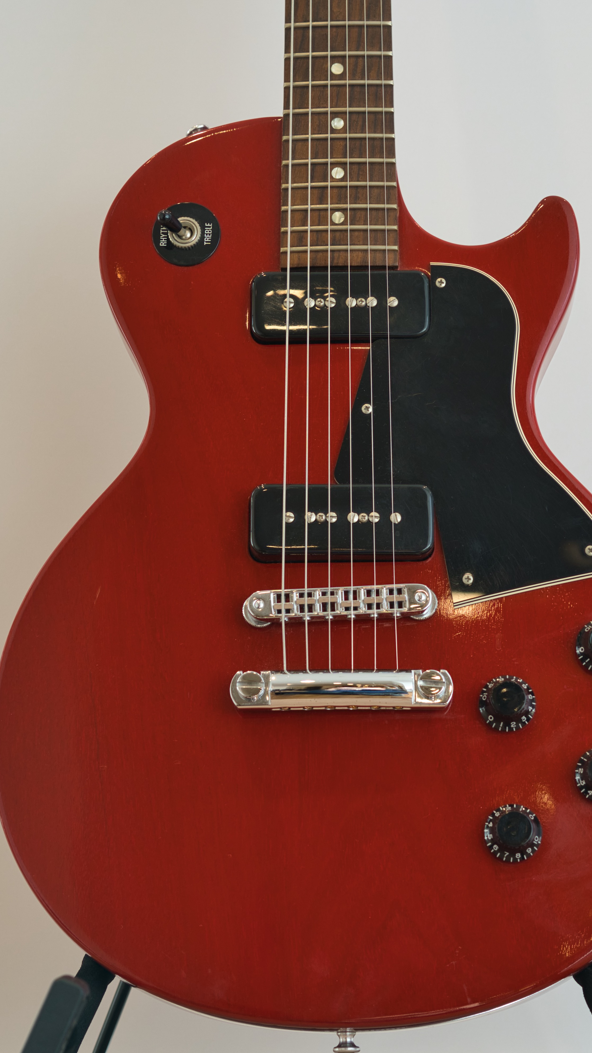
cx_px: 320
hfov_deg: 13.9
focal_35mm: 87
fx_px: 2428
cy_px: 529
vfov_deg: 24.5
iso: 400
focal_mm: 55
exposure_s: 1/100
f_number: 5.6
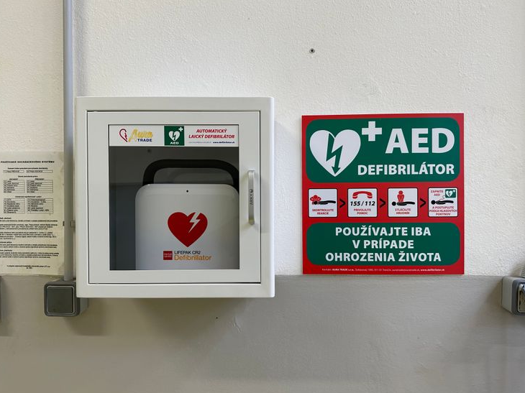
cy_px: 199
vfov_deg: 54.9
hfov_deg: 69.4
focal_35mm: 25
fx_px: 379
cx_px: 264
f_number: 1.78
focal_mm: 6.86
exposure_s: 1/100
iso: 125
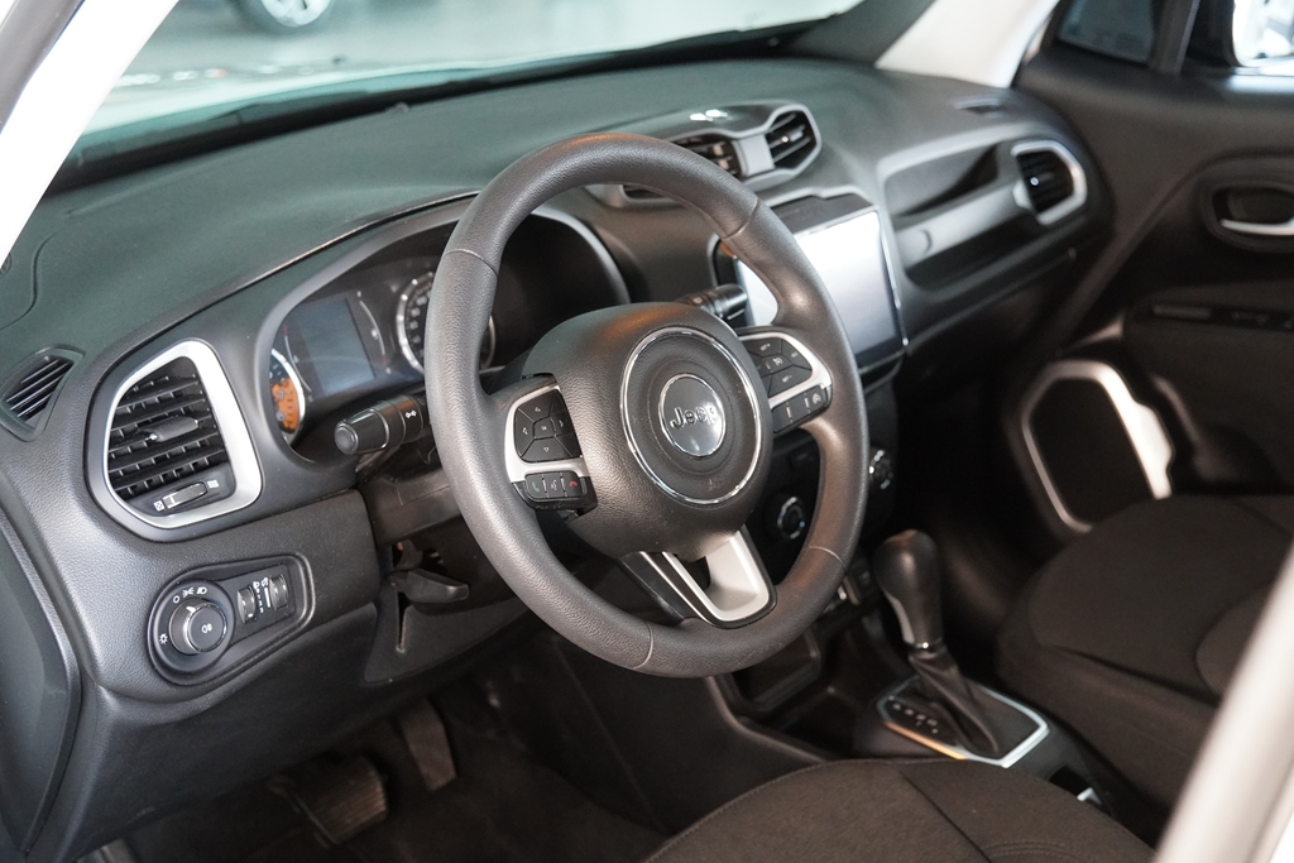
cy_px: 432
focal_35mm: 45
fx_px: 1618
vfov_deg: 29.9
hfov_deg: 43.6
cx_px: 647
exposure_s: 1/160
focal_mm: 30
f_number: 2.8
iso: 4000
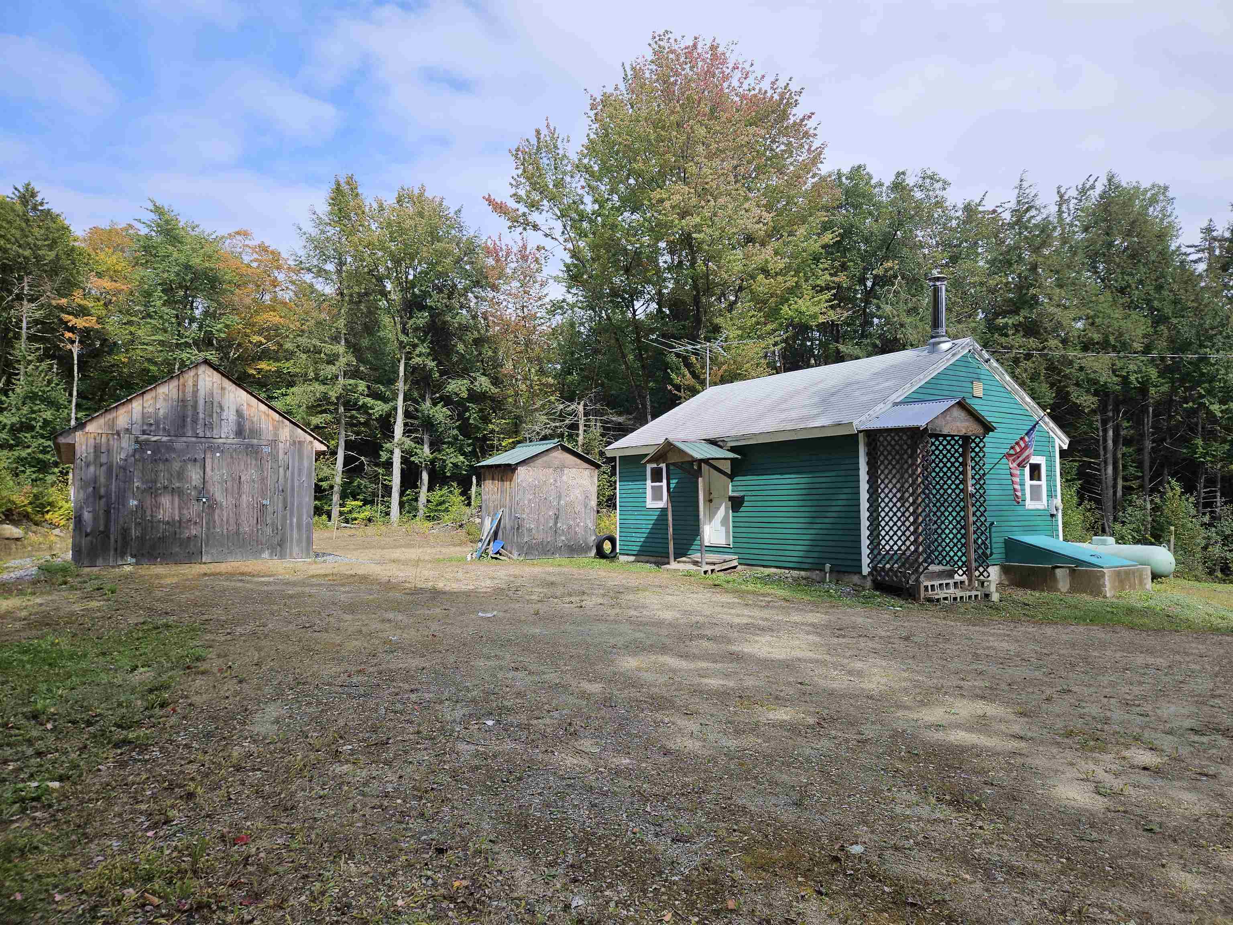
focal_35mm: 23
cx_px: 616
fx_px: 819
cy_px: 462
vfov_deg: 58.9
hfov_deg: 73.9
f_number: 1.8
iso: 25
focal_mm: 5.4
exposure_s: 1/1145
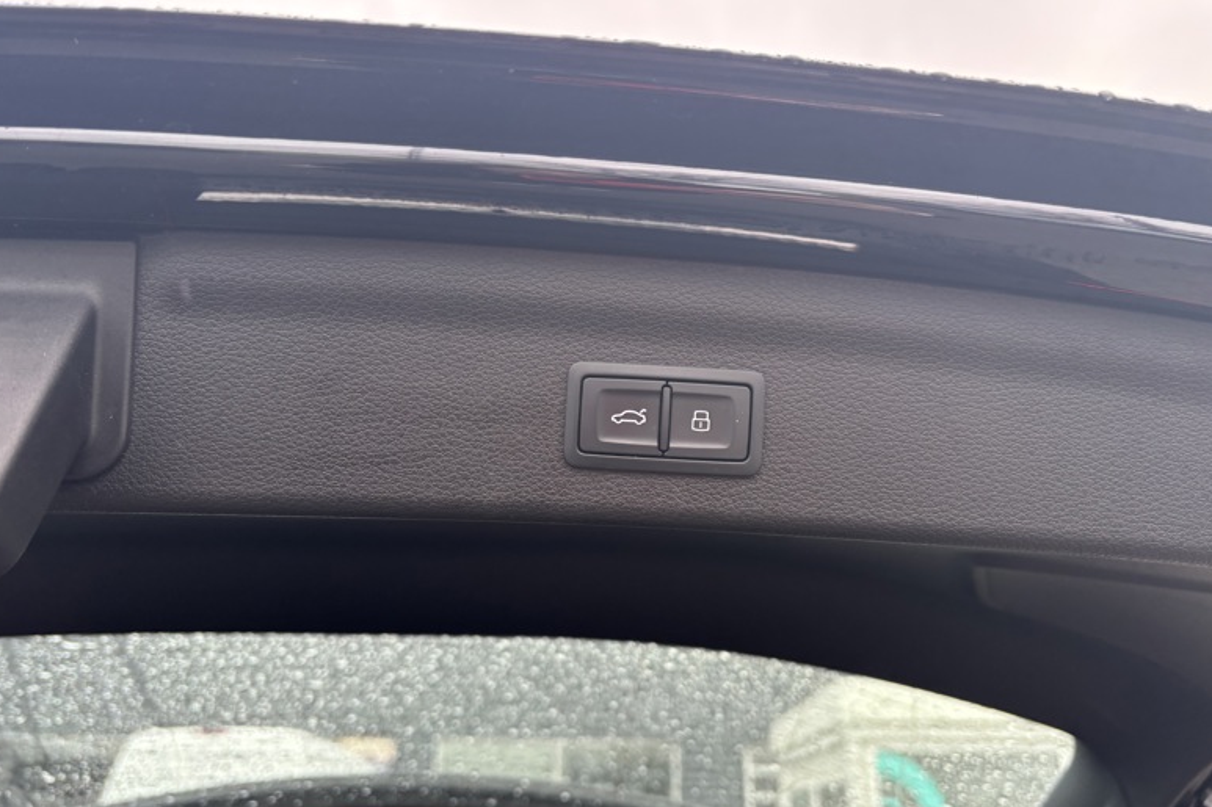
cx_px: 605
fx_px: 942
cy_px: 406
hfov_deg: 65.5
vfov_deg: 46.4
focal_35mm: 28
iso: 80
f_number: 1.6
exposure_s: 1/121
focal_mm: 5.96
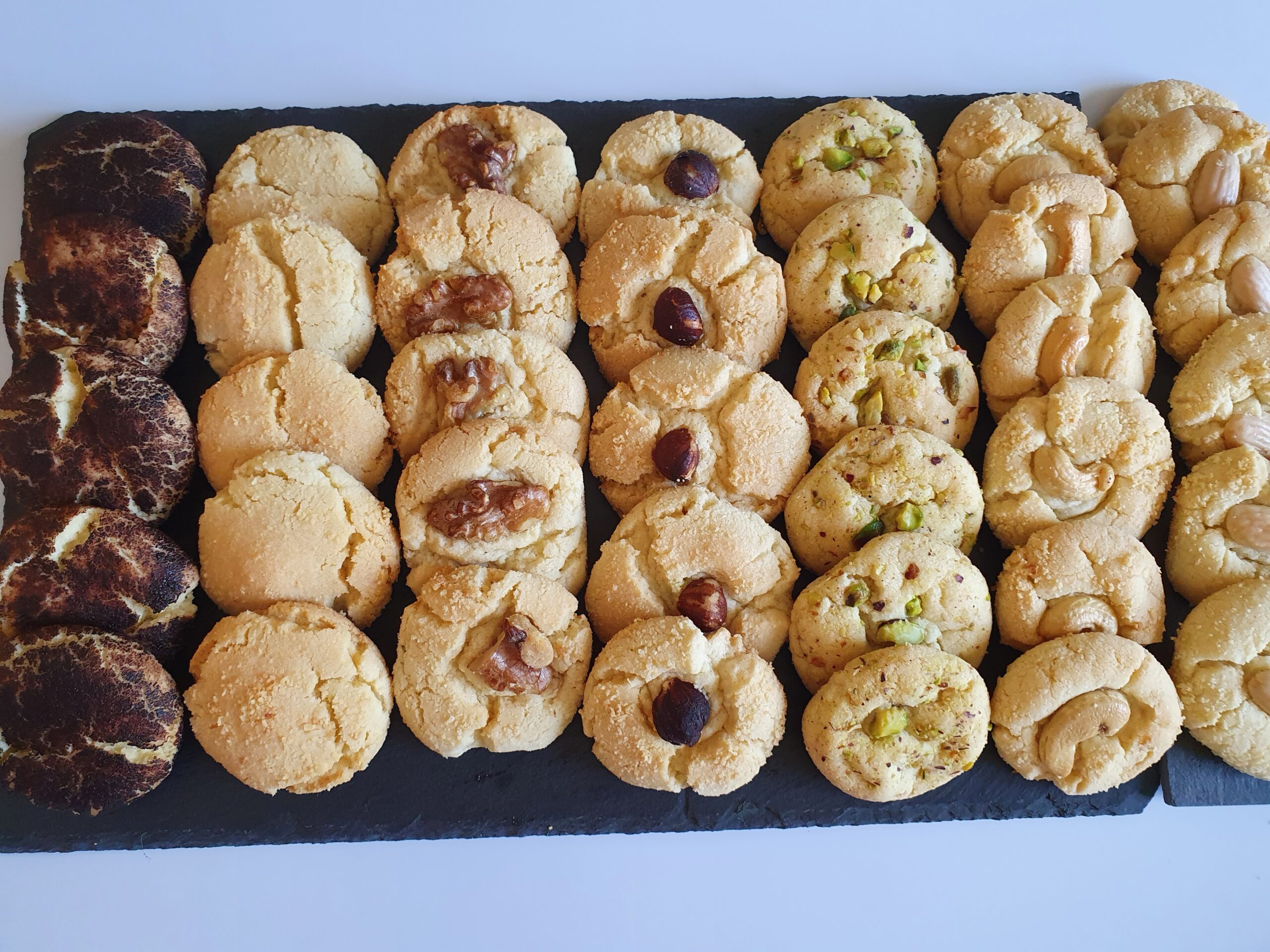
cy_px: 476
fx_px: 954
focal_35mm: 26
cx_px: 635
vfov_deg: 53.1
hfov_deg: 67.3
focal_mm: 4.32
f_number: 2.4
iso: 200
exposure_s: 1/50
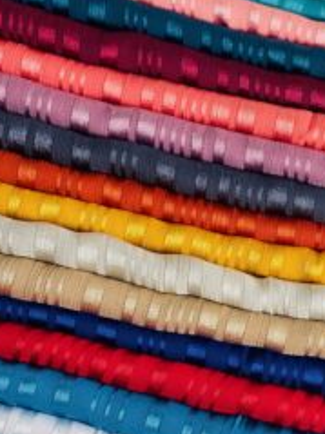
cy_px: 232
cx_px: 245
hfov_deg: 13.8
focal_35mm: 107
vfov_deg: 18.4
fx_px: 1341
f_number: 2.2
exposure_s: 1/121
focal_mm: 7.5
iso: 50
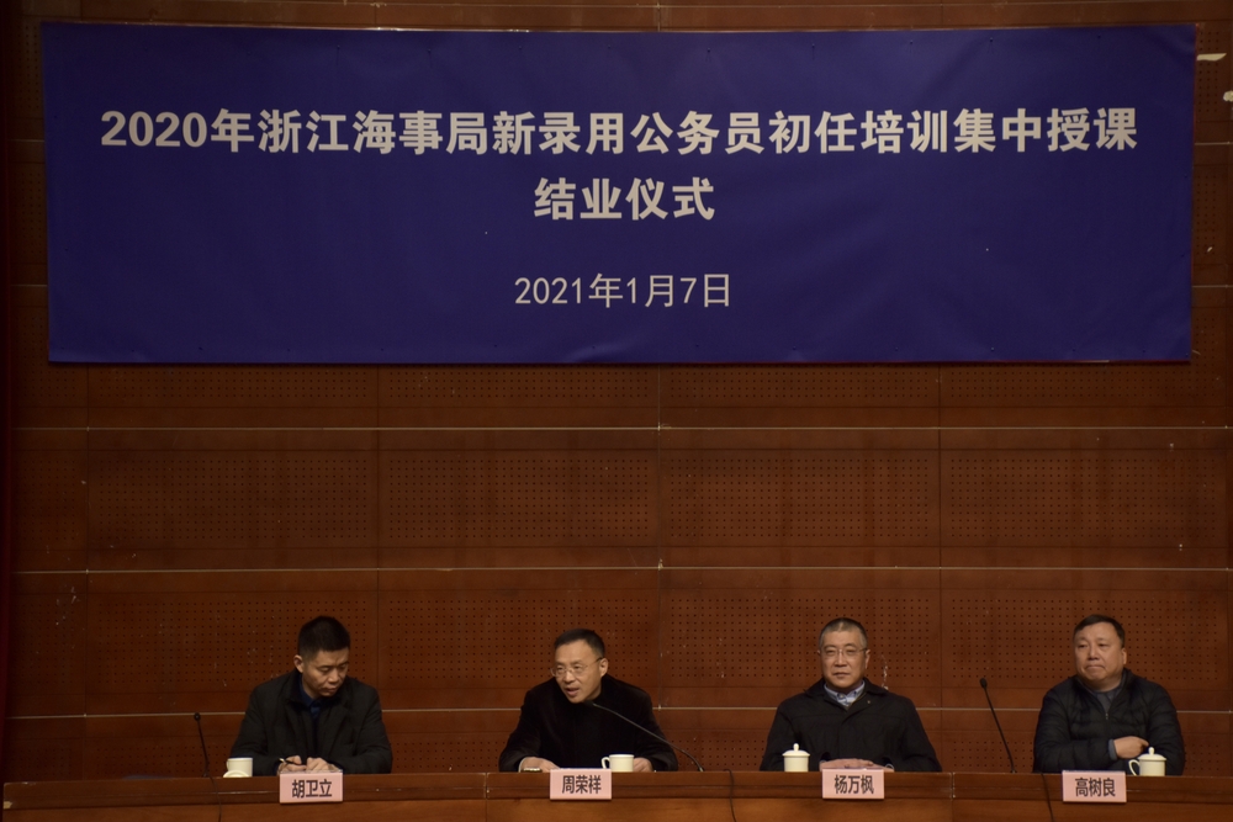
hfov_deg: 22.6
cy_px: 411
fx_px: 3083
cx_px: 616
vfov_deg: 15.2
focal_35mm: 90
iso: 800
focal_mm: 60
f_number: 5
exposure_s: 1/60
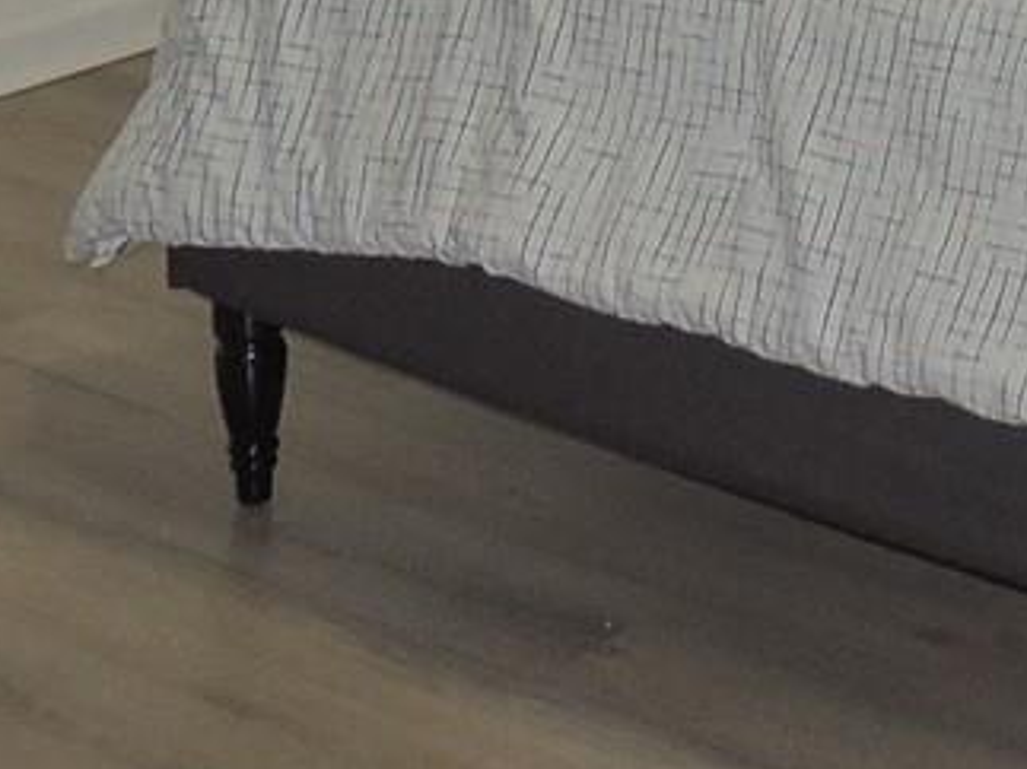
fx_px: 3529
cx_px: 1348
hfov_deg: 15.7
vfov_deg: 10.7
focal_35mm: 119
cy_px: -1055
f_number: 3
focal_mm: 4.3
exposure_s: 1/30
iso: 200
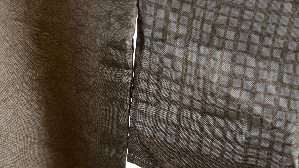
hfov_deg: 13.0
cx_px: 150
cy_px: 93
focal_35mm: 166
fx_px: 1312
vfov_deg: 7.3
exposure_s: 1/125
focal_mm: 105
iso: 200
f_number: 10
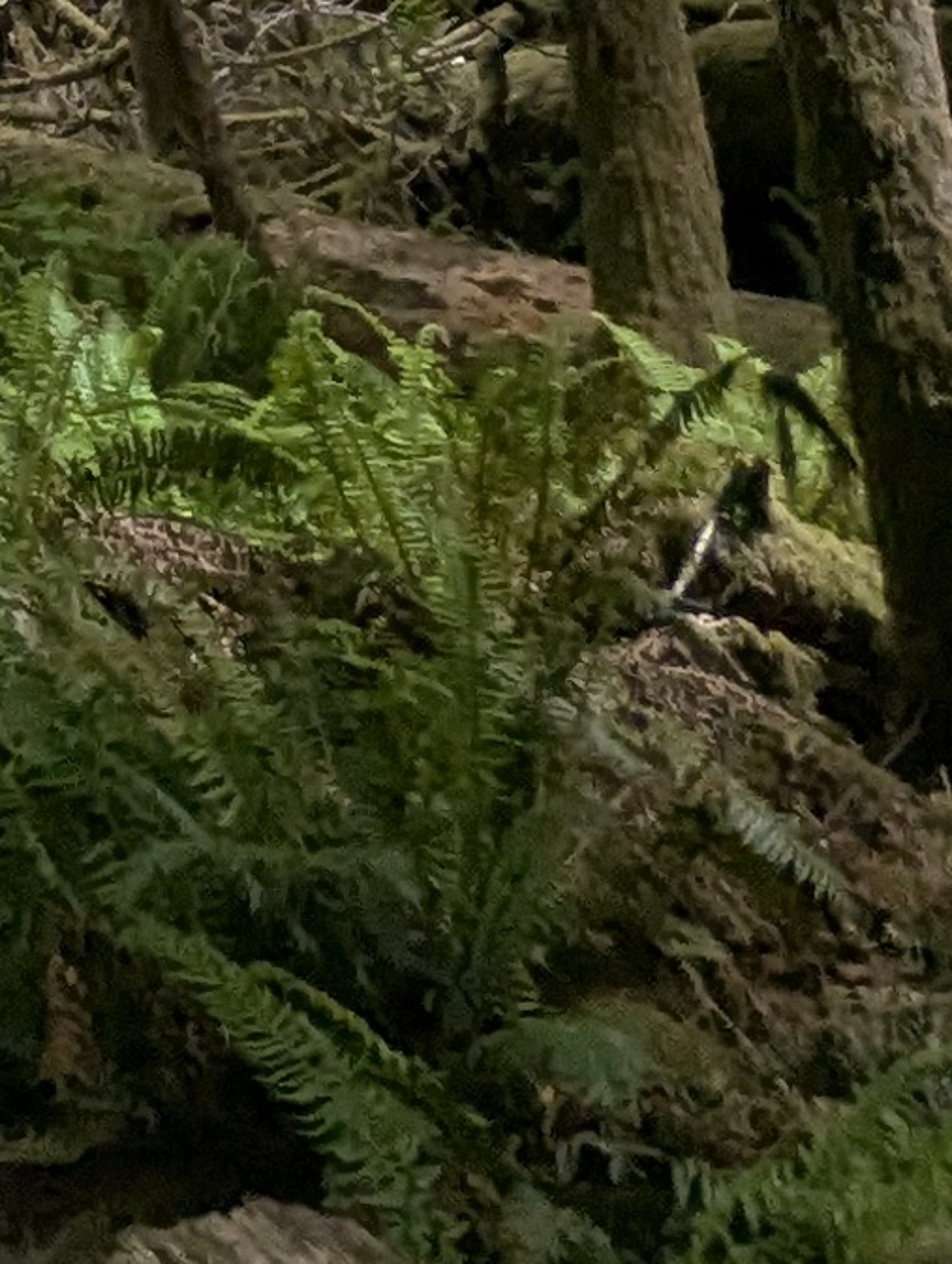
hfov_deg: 11.2
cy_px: -1386
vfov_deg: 15.4
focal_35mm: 97
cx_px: -1688
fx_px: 3547
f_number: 2.2
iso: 45
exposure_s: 1/581
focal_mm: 2.35
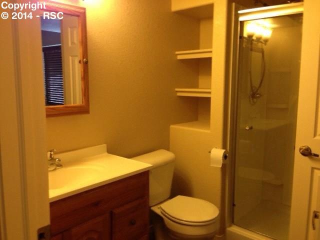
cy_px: 120
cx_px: 160
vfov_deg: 42.9
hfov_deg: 55.4
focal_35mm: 33
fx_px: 305
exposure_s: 1/20
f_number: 2.4
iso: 100
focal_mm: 4.13
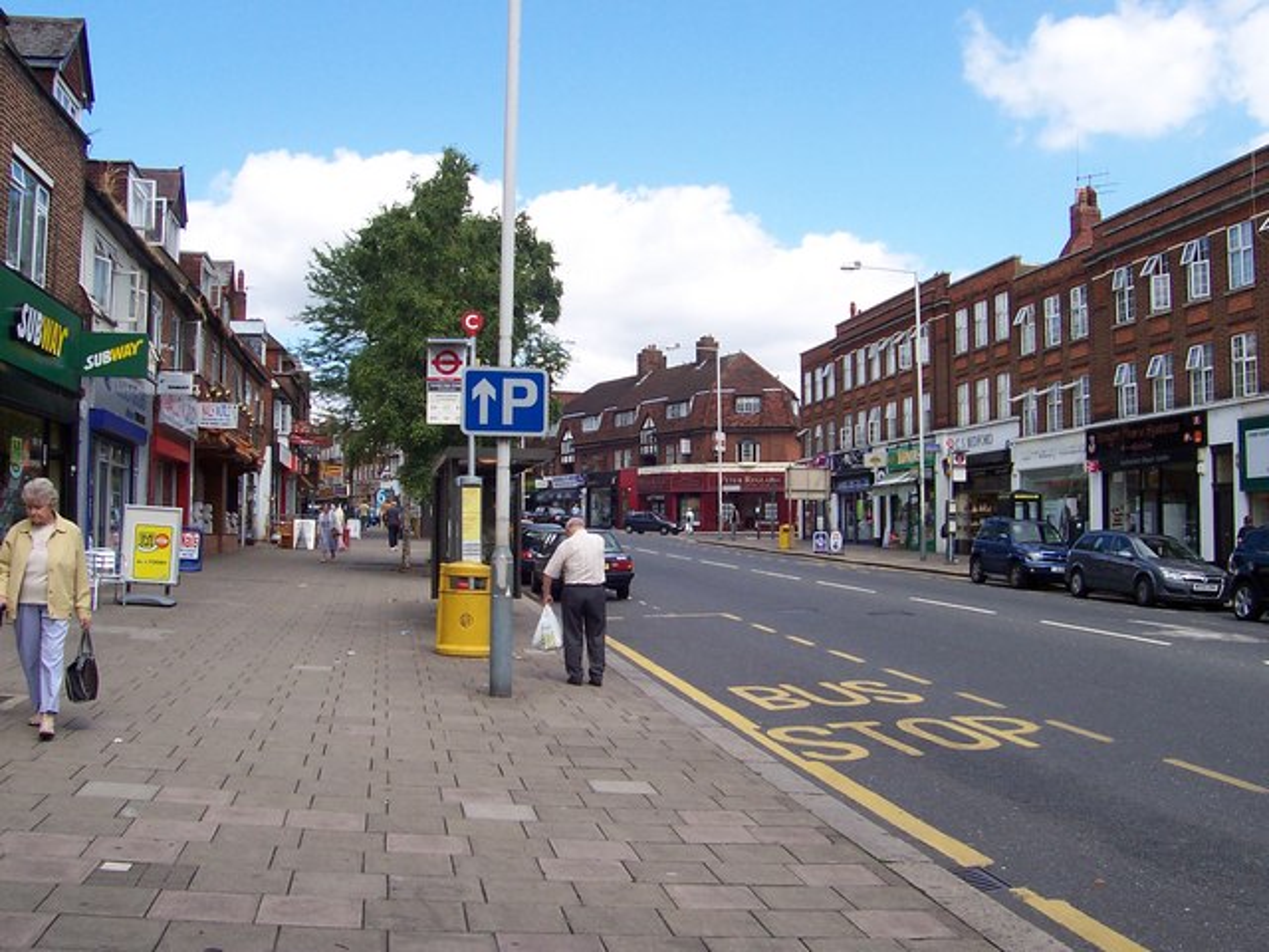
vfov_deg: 38.7
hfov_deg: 50.1
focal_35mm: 37
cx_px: 634
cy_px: 476
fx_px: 1356
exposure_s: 1/350
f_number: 5.6
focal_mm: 5.6
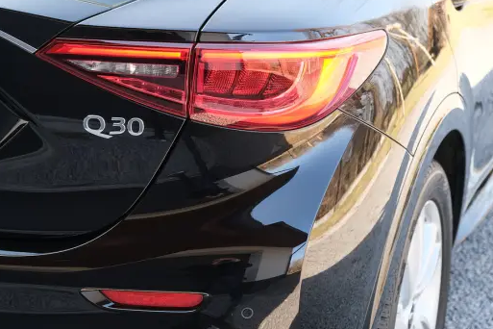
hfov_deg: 23.6
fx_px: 1178
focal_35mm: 86
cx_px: 197
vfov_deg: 15.9
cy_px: 144
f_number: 4
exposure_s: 1/100
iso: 320
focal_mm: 46.3
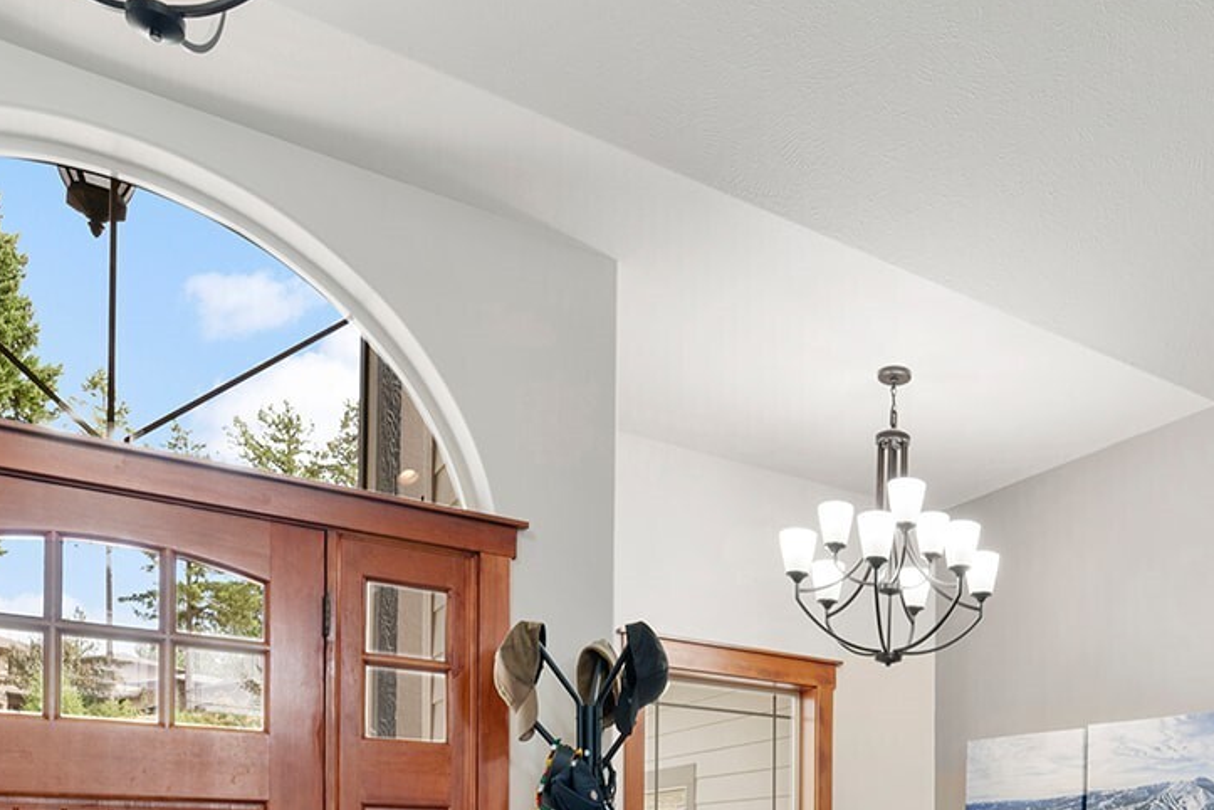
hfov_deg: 57.6
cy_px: 823
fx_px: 1045
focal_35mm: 31
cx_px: 892
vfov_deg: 37.5
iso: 320
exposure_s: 1/8
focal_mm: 14
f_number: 8
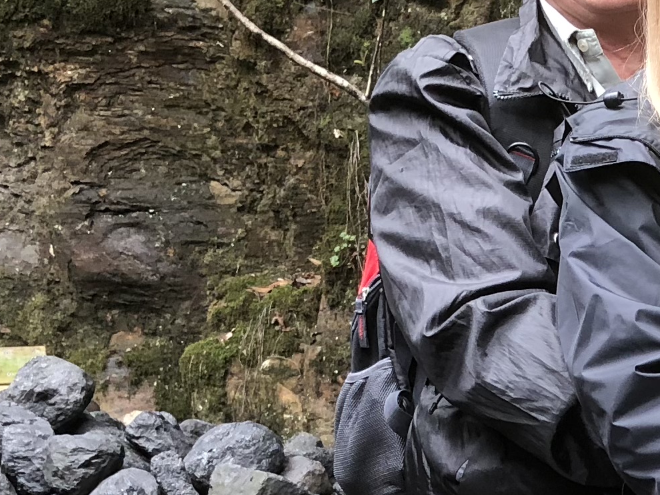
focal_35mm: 114
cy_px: 551
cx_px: 780
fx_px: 2174
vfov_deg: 12.8
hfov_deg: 16.6
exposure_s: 1/50
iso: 32
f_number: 1.8
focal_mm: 3.99
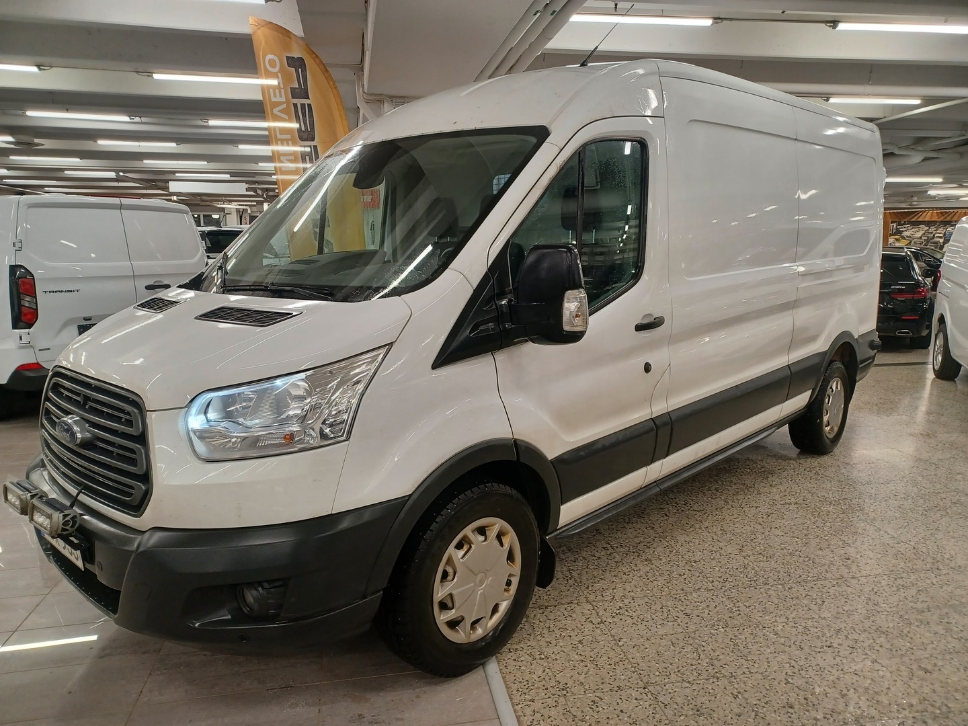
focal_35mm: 25
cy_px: 363
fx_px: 699
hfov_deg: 69.4
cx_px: 484
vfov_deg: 54.9
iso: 250
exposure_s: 1/50
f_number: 1.8
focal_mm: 4.6
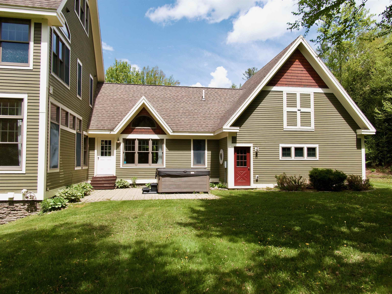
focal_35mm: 24
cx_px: 196
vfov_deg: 56.8
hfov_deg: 71.6
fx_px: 272
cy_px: 147
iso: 100
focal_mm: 4.39
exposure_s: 1/800
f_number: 2.8
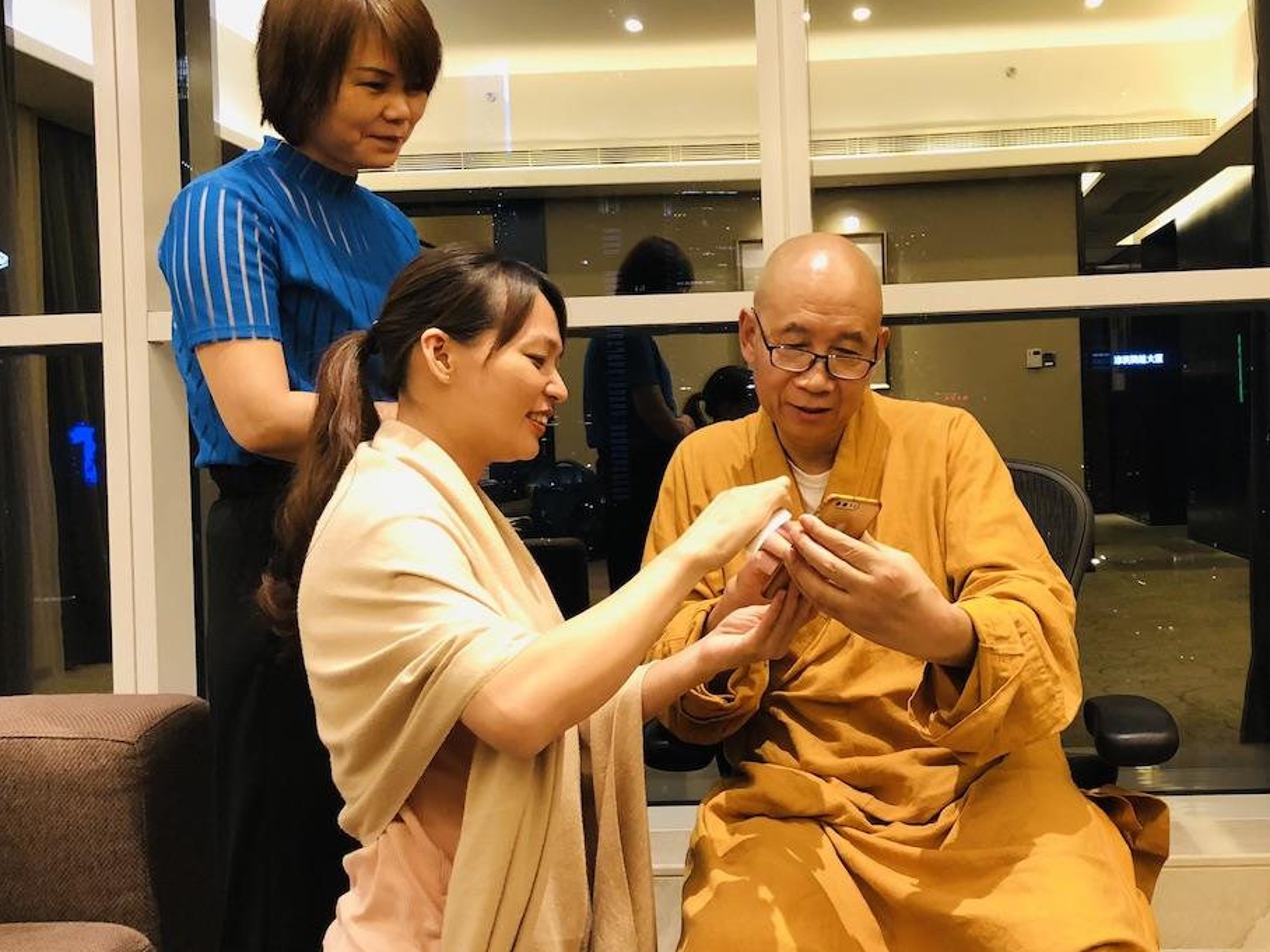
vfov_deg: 38.6
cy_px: 431
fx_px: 1357
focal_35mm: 37
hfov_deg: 49.6
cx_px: 796
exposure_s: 1/17
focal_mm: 3.99
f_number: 1.8
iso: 100
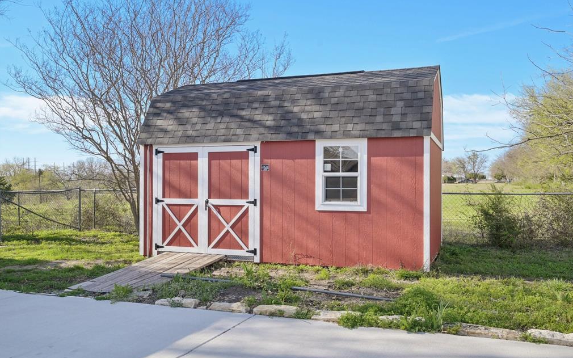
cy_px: 183
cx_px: 286
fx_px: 484
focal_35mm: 31
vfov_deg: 40.6
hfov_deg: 61.2
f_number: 8
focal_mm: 30
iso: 400
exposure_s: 1/500
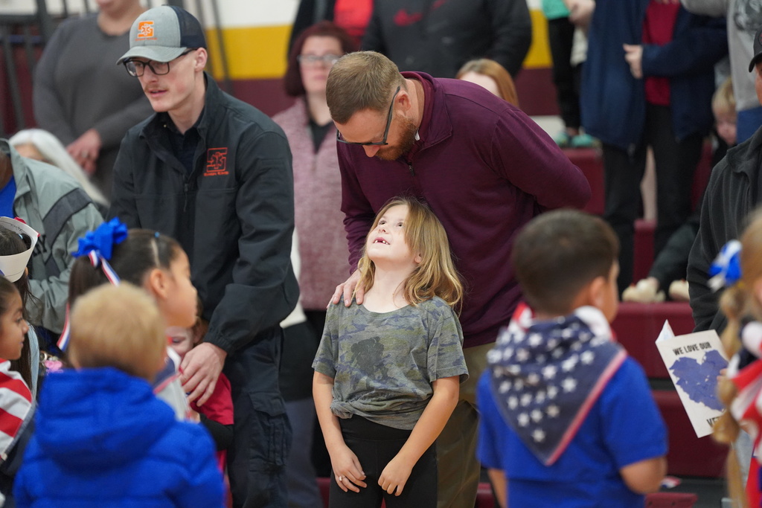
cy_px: 254
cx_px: 381
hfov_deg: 10.3
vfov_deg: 6.9
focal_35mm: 200
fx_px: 4234
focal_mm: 200
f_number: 2.8
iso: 5000
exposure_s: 1/250
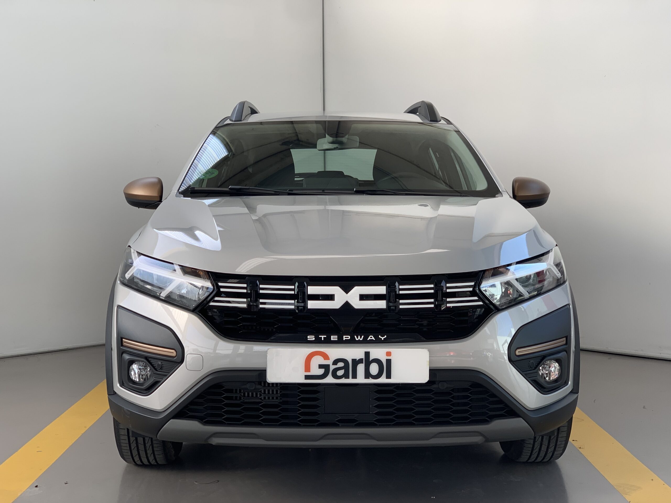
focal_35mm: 52
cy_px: 252
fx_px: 1008
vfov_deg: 28.0
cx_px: 336
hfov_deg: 36.8
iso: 16
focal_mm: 6
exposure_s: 1/92
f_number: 2.4
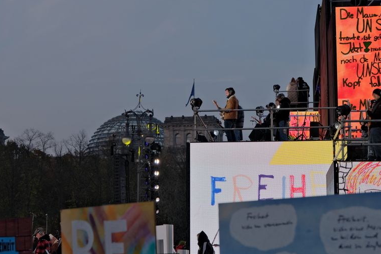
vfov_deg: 18.9
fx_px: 762
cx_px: 176
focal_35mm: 72
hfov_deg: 28.1
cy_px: 129
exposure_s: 1/320
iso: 160
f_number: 3.2
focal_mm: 35
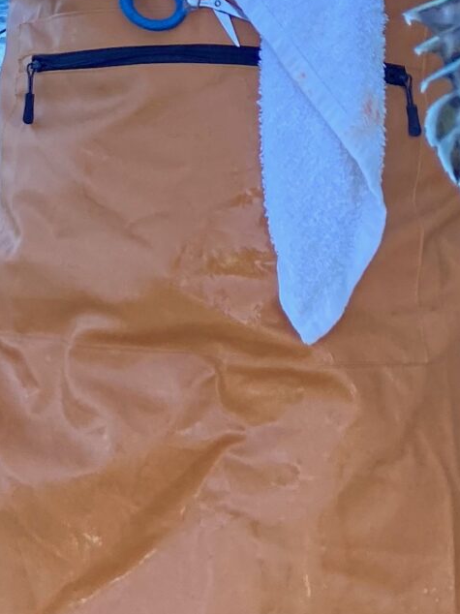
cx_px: 184
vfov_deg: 17.7
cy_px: -154
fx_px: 1862
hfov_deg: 14.1
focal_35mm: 105
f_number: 1.8
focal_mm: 4.25
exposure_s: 1/1135
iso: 32
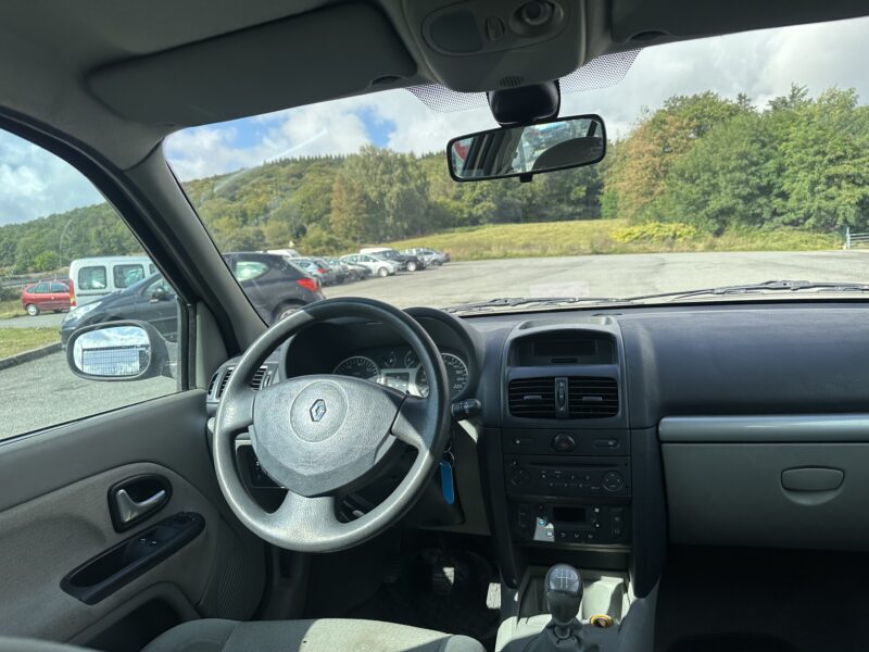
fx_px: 602
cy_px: 326
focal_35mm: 24
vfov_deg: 56.8
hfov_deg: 71.6
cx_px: 434
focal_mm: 6.86
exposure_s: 1/1453
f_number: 1.78
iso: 80
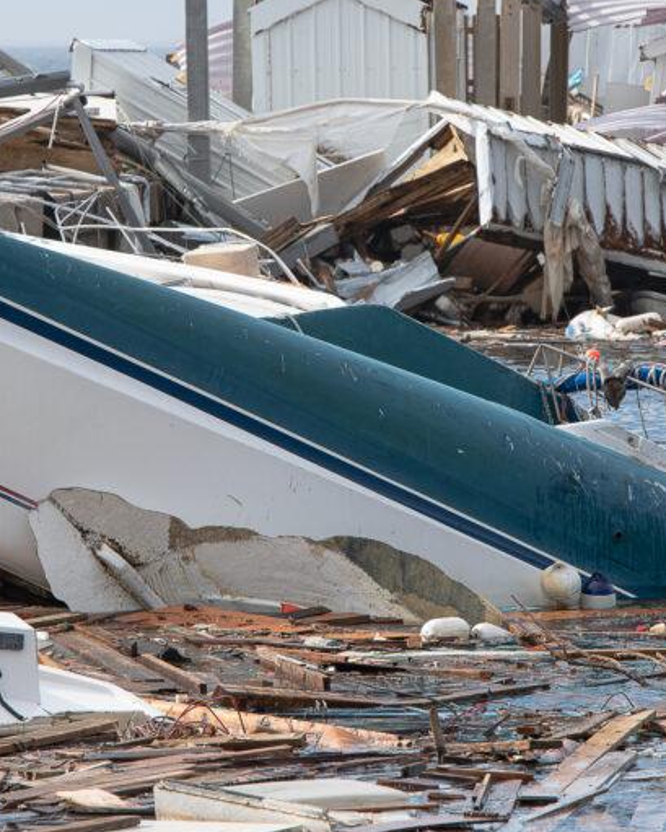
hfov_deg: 4.1
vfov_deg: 5.1
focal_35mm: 376
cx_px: 274
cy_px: 335
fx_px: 9261
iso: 64
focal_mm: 200
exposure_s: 1/200
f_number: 8
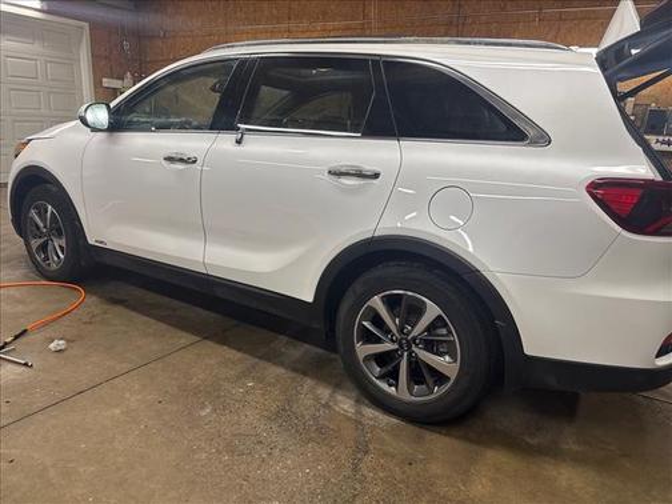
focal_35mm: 24
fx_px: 466
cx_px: 336
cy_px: 252
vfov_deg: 56.8
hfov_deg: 71.6
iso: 125
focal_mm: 6.76
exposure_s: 1/120
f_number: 1.78
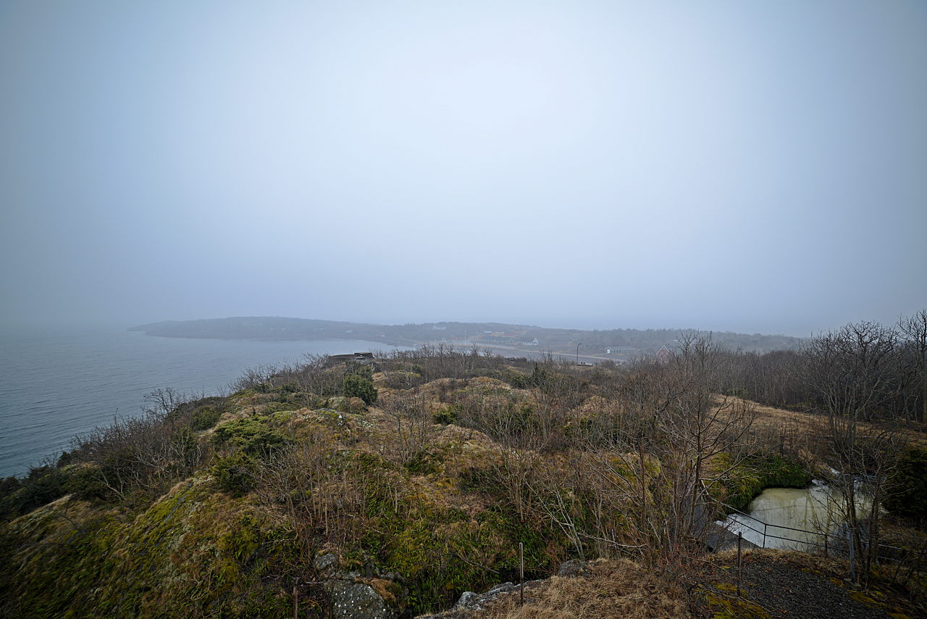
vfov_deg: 85.5
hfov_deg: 108.3
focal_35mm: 13
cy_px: 310
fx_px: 335
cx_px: 464
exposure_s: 1/800
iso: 400
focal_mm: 13
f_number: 4
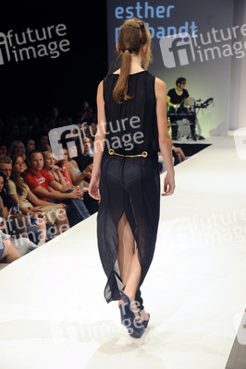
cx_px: 123
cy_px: 184
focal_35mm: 78
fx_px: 801
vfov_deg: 26.0
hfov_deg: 17.5
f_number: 5.6
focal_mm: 78
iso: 1600
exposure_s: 1/200
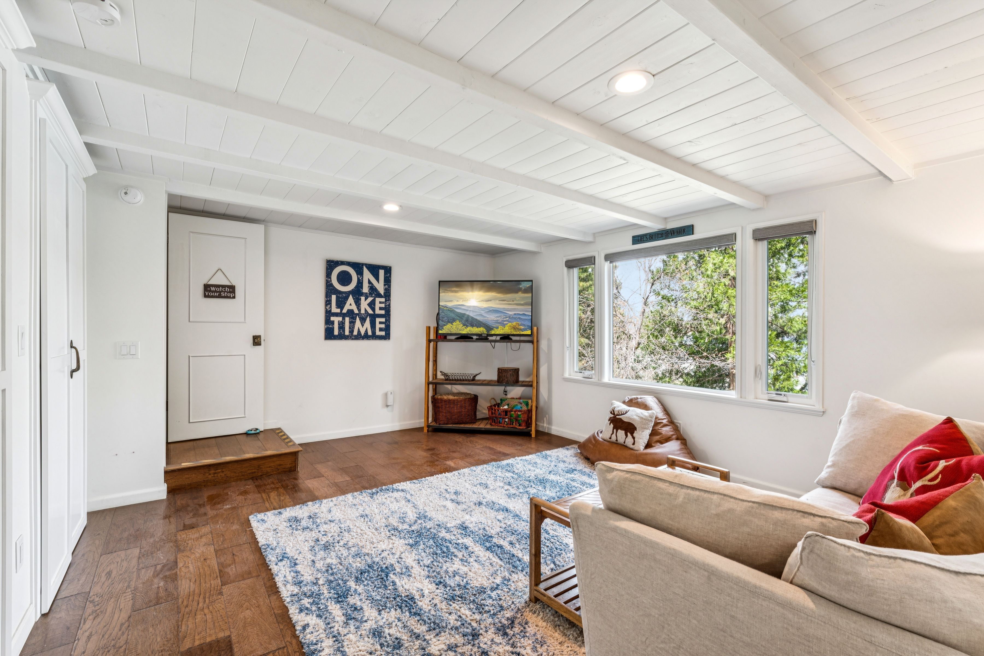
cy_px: 328
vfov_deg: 72.7
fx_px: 446
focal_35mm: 16
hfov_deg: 95.7
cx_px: 492
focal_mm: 16.3
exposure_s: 1/2
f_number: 13
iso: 100
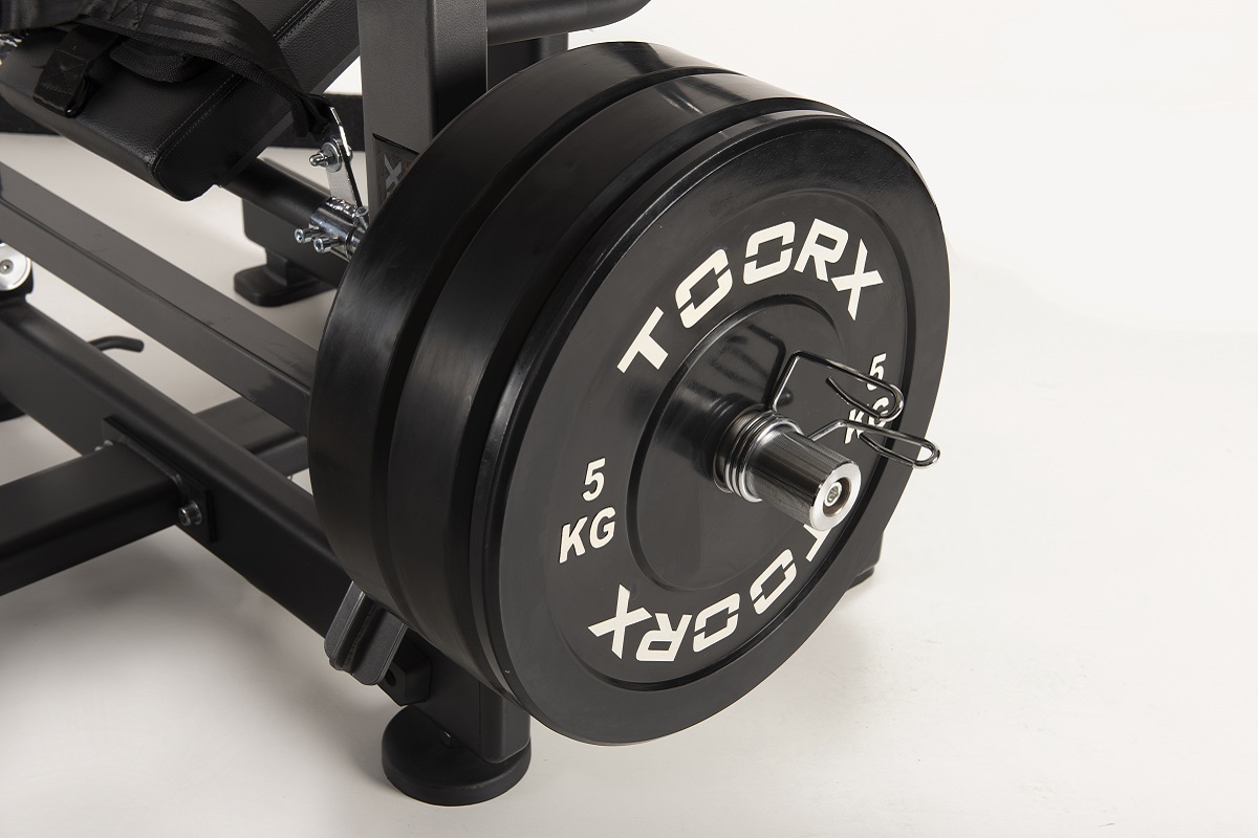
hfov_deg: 39.6
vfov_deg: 27.0
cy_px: 419
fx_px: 1747
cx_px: 629
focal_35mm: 50
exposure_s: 1/200
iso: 125
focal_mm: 50
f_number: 9
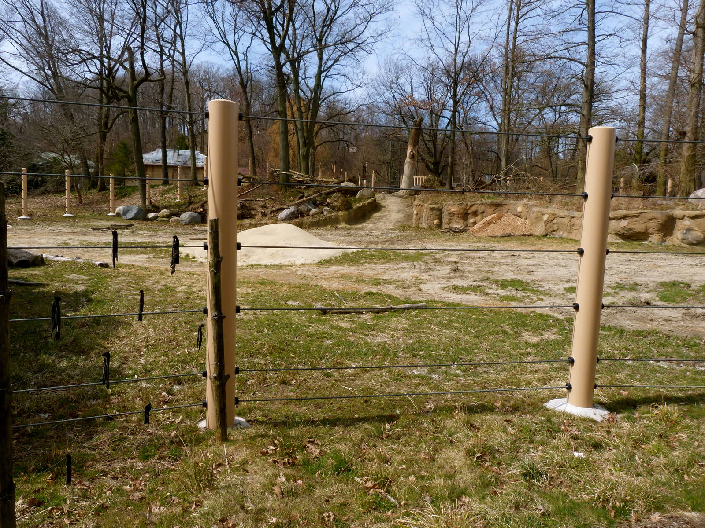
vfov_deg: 54.9
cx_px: 352
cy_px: 264
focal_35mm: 25
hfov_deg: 69.4
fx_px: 509
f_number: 5.6
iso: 80
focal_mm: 4.5
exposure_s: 1/250
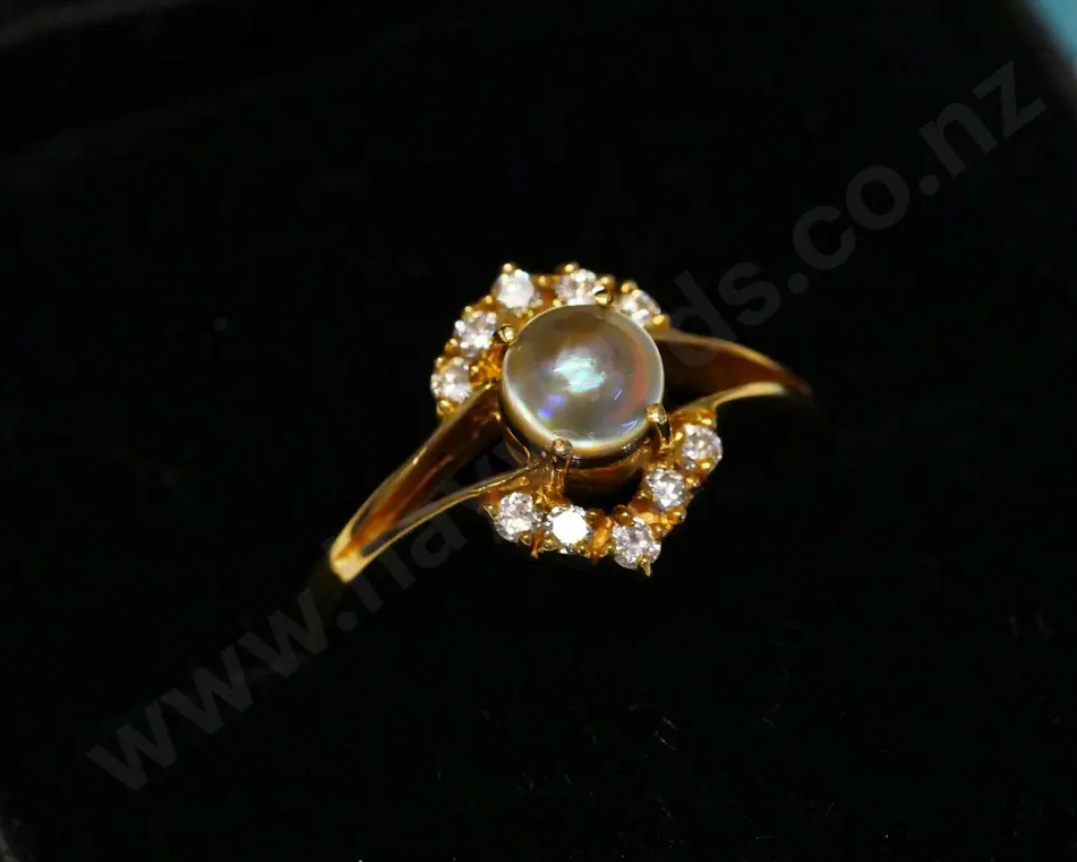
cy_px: 431
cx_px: 564
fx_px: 4017
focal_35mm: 126
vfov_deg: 12.2
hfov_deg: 15.3
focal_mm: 60
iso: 1600
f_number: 5
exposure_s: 1/160
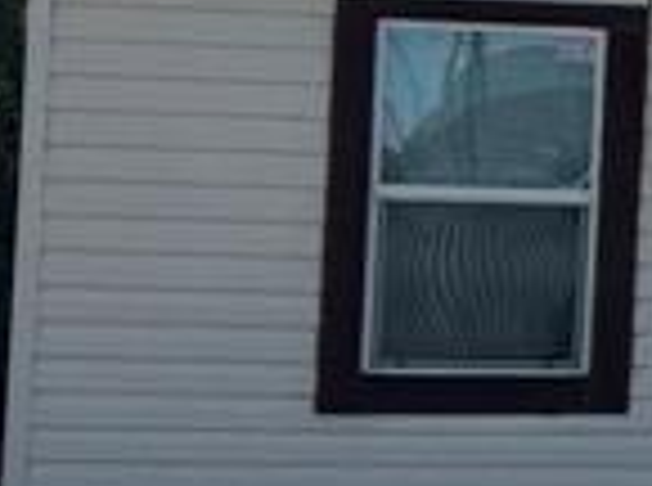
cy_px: 117
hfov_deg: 10.4
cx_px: 1452
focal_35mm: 170
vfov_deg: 8.7
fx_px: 3194
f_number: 1.78
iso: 80
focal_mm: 6.76
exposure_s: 1/2331
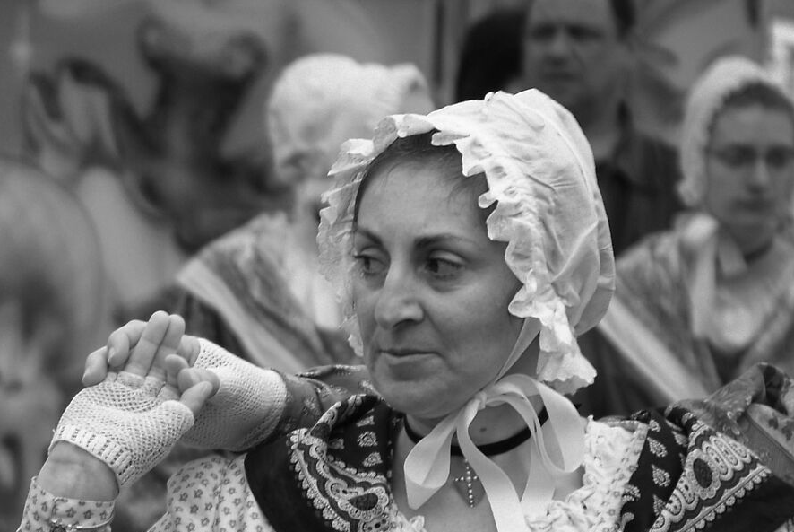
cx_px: -173
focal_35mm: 509
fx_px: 11239
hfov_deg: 4.0
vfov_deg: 2.7
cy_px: 369
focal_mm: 125
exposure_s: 1/125
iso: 200
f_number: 5.6
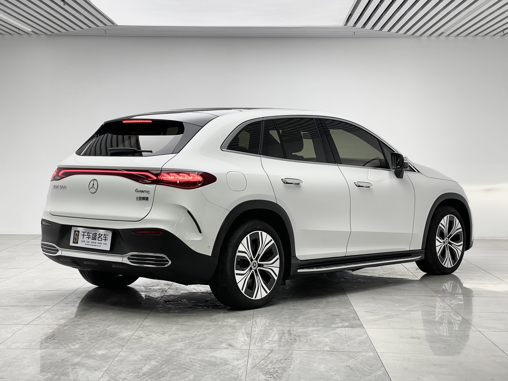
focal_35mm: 64
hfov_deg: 30.3
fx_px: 939
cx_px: 254
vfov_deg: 22.9
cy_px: 190
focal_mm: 7.5
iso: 32
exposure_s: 1/100
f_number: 2.2
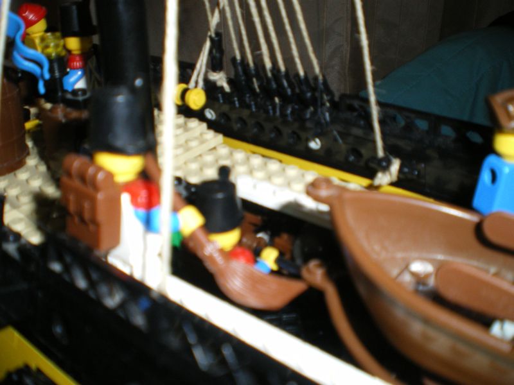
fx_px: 535
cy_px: 192
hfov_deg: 51.4
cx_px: 257
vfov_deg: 39.7
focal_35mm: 36
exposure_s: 1/50
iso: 200
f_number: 3.1
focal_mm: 6.3
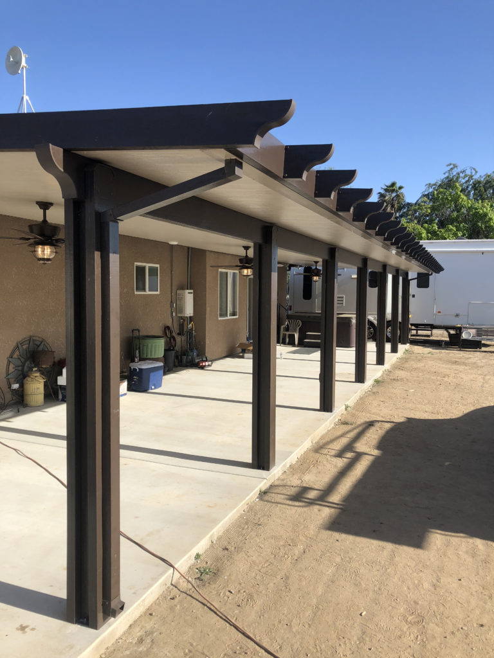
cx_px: 247
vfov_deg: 63.4
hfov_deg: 49.7
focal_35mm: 28
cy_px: 329
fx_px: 533
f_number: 1.8
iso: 20
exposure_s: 1/1412
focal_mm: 3.99
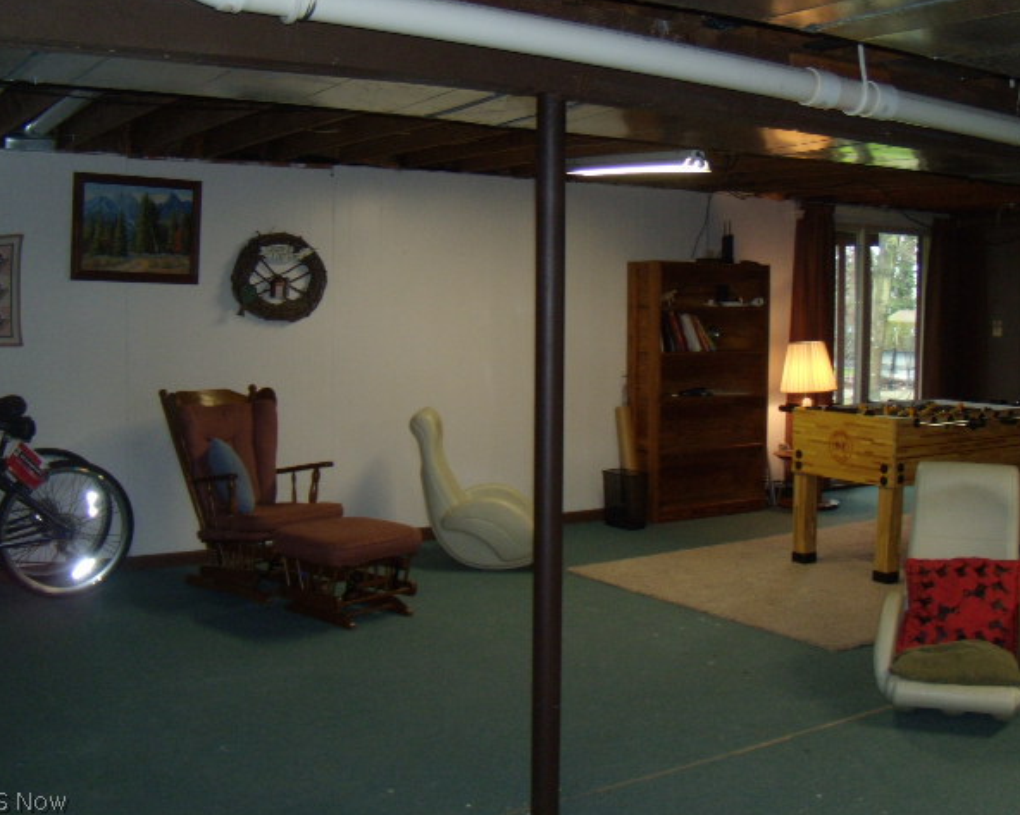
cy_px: 407
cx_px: 507
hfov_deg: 48.0
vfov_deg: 39.1
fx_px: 1147
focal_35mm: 38
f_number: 3.6
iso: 250
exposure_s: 1/30
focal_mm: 6.4
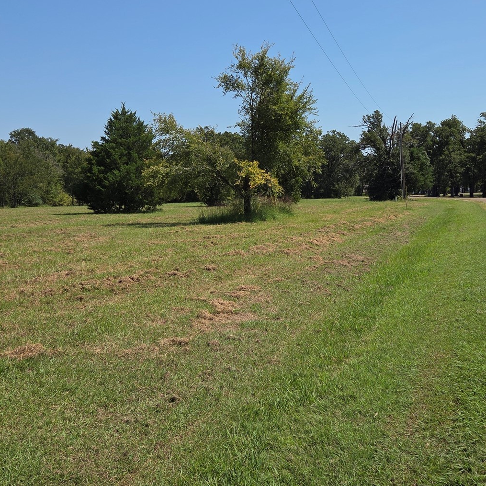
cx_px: 327
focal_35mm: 41
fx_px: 651
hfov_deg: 40.4
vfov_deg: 40.9
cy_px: 215
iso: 80
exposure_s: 1/6034
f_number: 1.8
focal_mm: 5.4
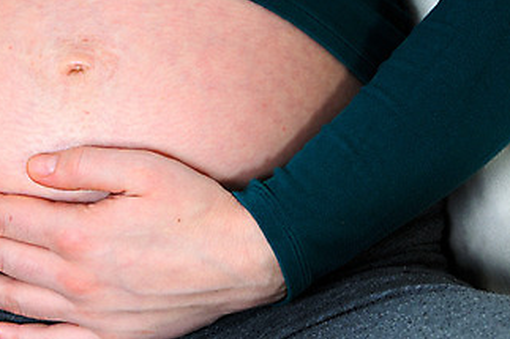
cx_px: 87
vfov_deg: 3.8
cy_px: 112
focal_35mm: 363
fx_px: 5140
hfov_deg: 5.7
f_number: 13
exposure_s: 1/125
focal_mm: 130
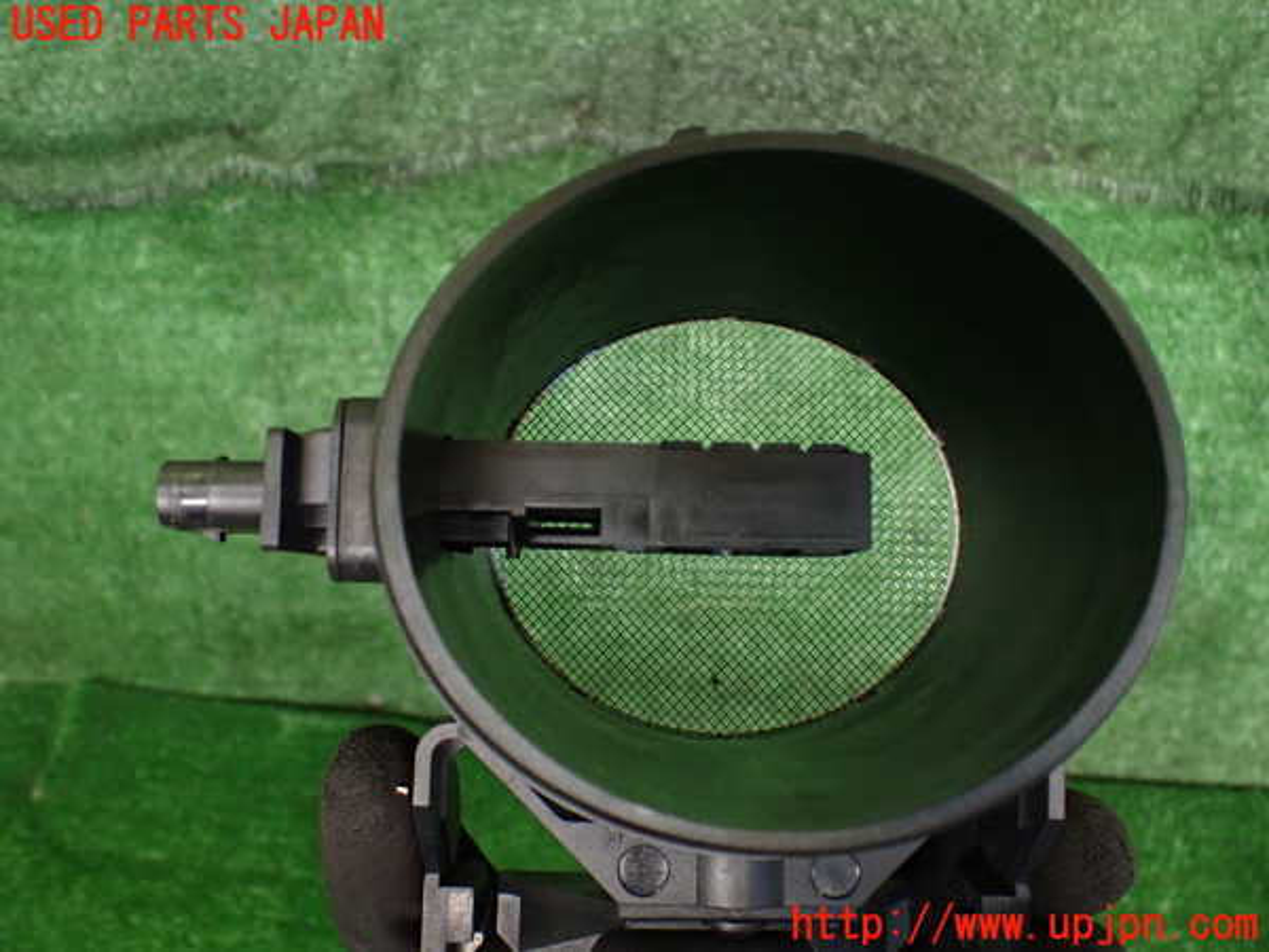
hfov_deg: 60.0
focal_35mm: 30
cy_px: 476
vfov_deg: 46.8
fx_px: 1100
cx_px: 634
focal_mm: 5.4
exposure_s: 1/100
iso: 800
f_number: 2.3
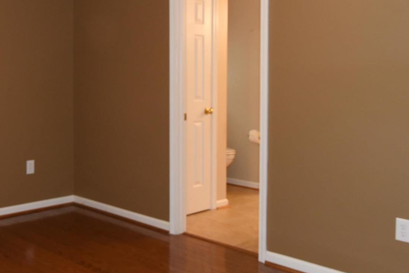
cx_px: 122
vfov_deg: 29.6
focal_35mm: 45
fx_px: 511
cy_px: 90
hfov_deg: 42.7
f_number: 6.3
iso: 1250
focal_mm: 16
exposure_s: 1/30
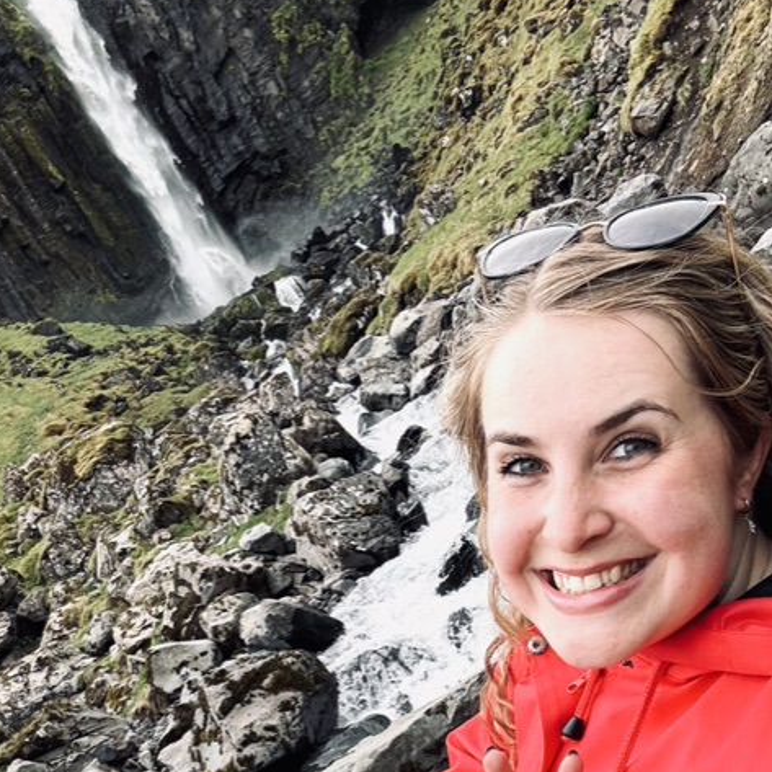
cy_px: 761
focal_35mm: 44
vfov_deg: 35.0
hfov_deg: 38.2
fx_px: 1110
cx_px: 304
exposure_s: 1/246
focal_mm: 2.69
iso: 25
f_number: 1.9
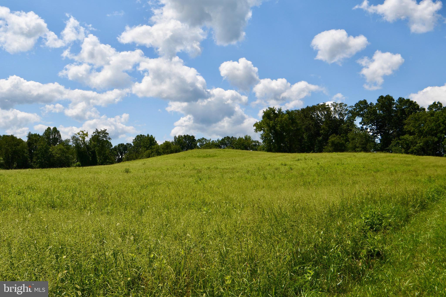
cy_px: 148
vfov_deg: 35.0
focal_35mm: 38
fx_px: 471
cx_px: 223
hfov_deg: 50.7
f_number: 9
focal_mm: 19
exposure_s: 1/320
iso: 100
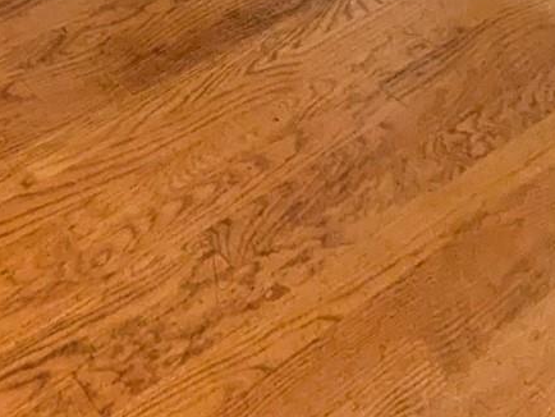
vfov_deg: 15.6
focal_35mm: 66
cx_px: -147
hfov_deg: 25.6
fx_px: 1059
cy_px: -503
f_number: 2.2
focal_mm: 1.83
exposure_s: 1/33.3
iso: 193
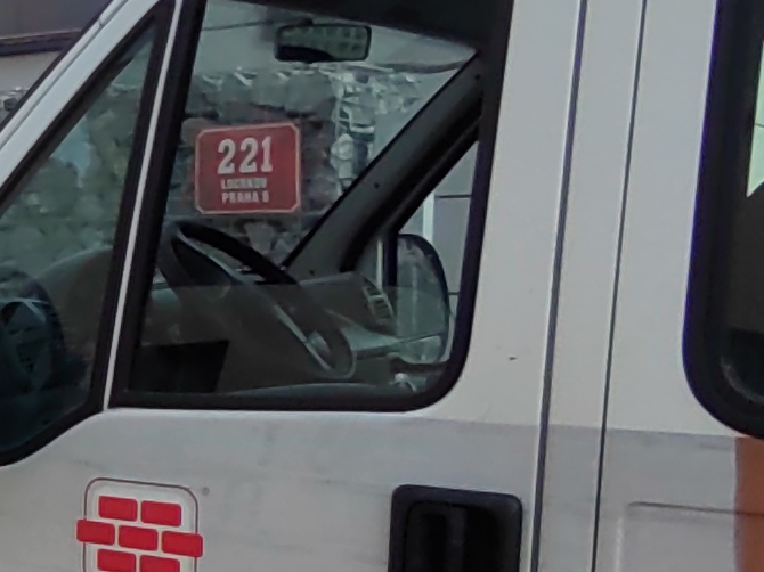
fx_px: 1721
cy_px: 465
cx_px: -369
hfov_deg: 21.3
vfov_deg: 18.7
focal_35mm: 78
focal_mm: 1.68
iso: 101
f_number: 2.2
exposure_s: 1/1400
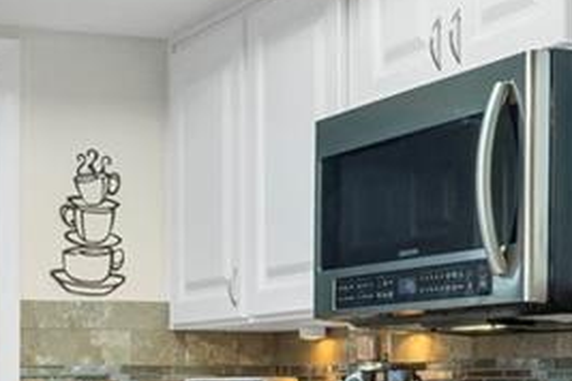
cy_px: 320
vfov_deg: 15.1
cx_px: 139
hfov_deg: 22.4
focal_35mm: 90
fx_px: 1430
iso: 200
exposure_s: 1/5
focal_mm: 10
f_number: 10
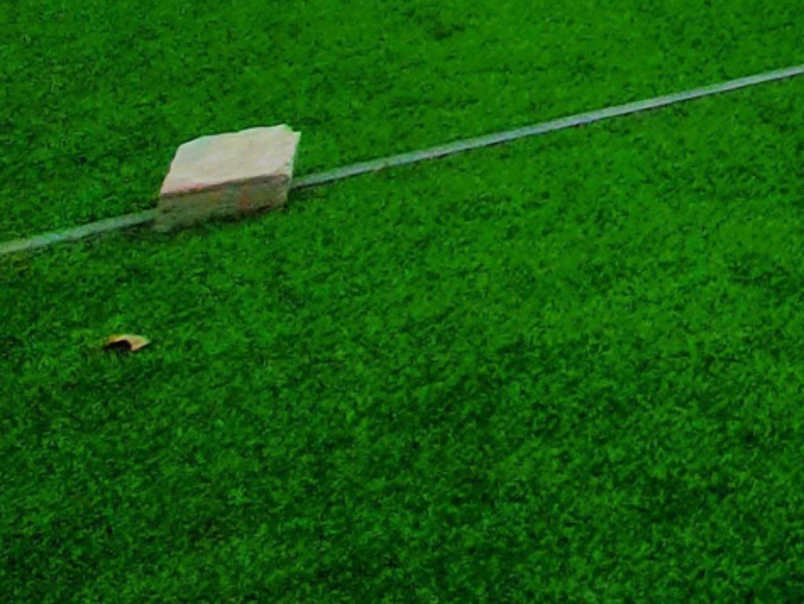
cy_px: -861
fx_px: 1627
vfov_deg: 14.1
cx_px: 1984
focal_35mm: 70
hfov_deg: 14.7
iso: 50
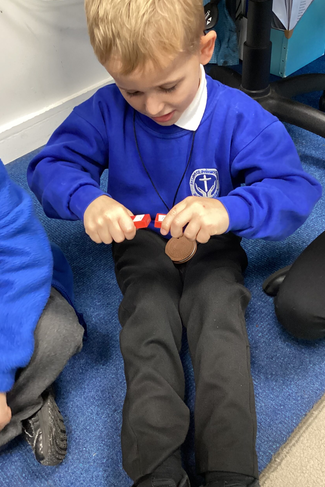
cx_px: 164
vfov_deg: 57.2
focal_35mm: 33
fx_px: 447
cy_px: 240
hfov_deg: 40.0
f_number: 2.4
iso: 320
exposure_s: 1/33
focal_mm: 3.3
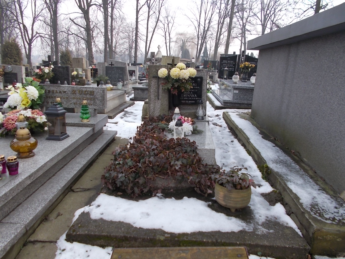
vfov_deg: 53.1
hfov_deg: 67.3
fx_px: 259
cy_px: 130
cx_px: 172
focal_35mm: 26
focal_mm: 4.6
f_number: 3.2
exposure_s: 1/200
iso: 80
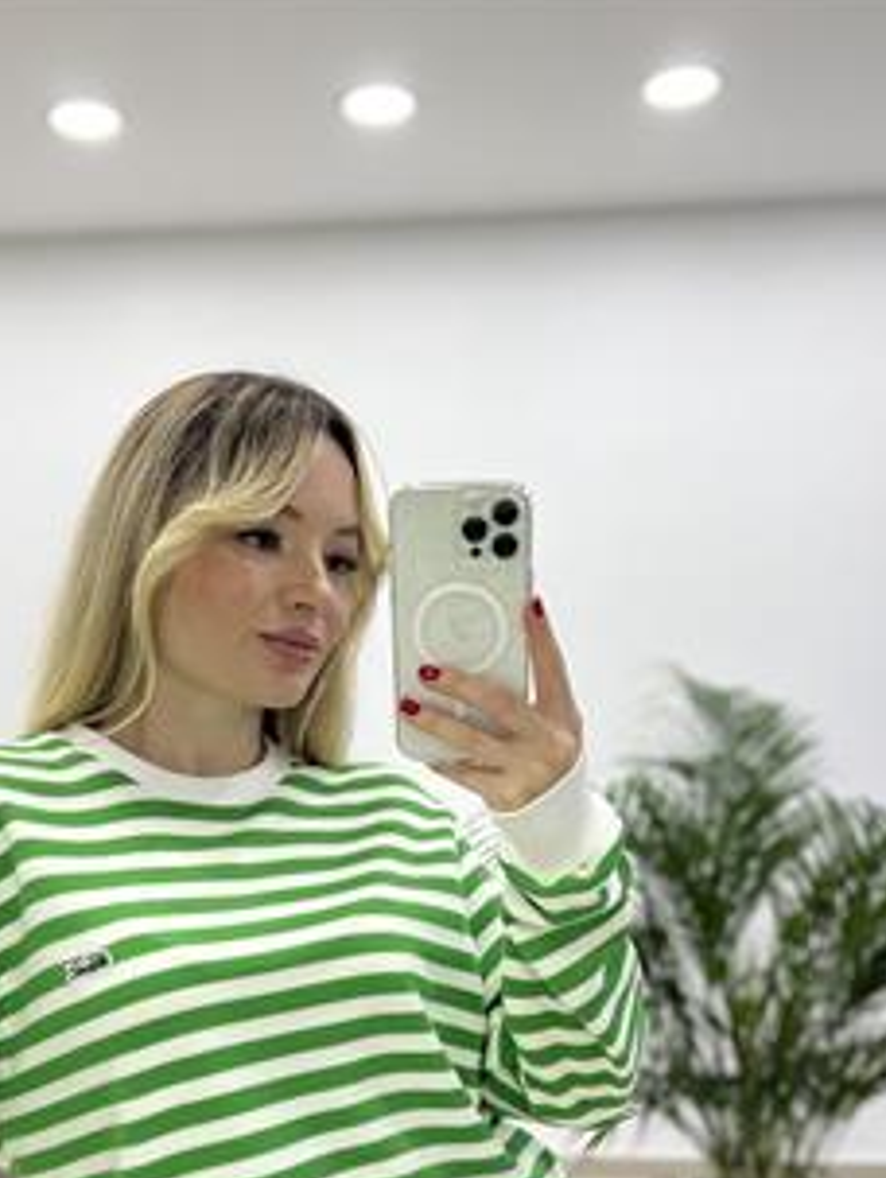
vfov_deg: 45.1
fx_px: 1362
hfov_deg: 35.9
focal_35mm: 40
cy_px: 890
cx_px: 354
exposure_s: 1/100
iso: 100
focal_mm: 5.7
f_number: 1.5
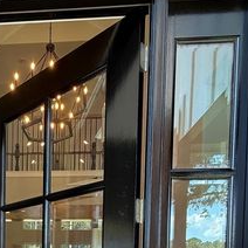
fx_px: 316
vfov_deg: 34.8
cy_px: 292
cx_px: 33
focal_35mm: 39
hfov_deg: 40.2
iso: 100
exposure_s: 1/120
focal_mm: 2.22
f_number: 2.2
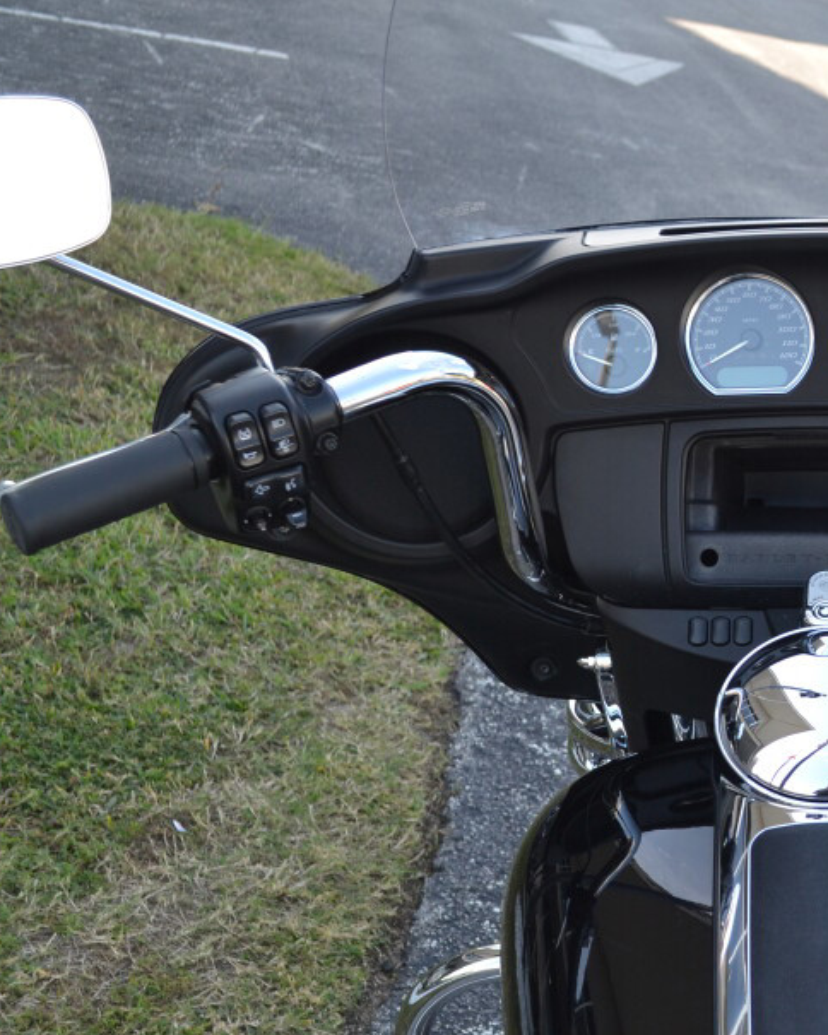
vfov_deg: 28.2
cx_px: 837
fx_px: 2052
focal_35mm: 67
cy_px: 640
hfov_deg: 21.9
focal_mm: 24
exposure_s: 1/125
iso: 160
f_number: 5.6
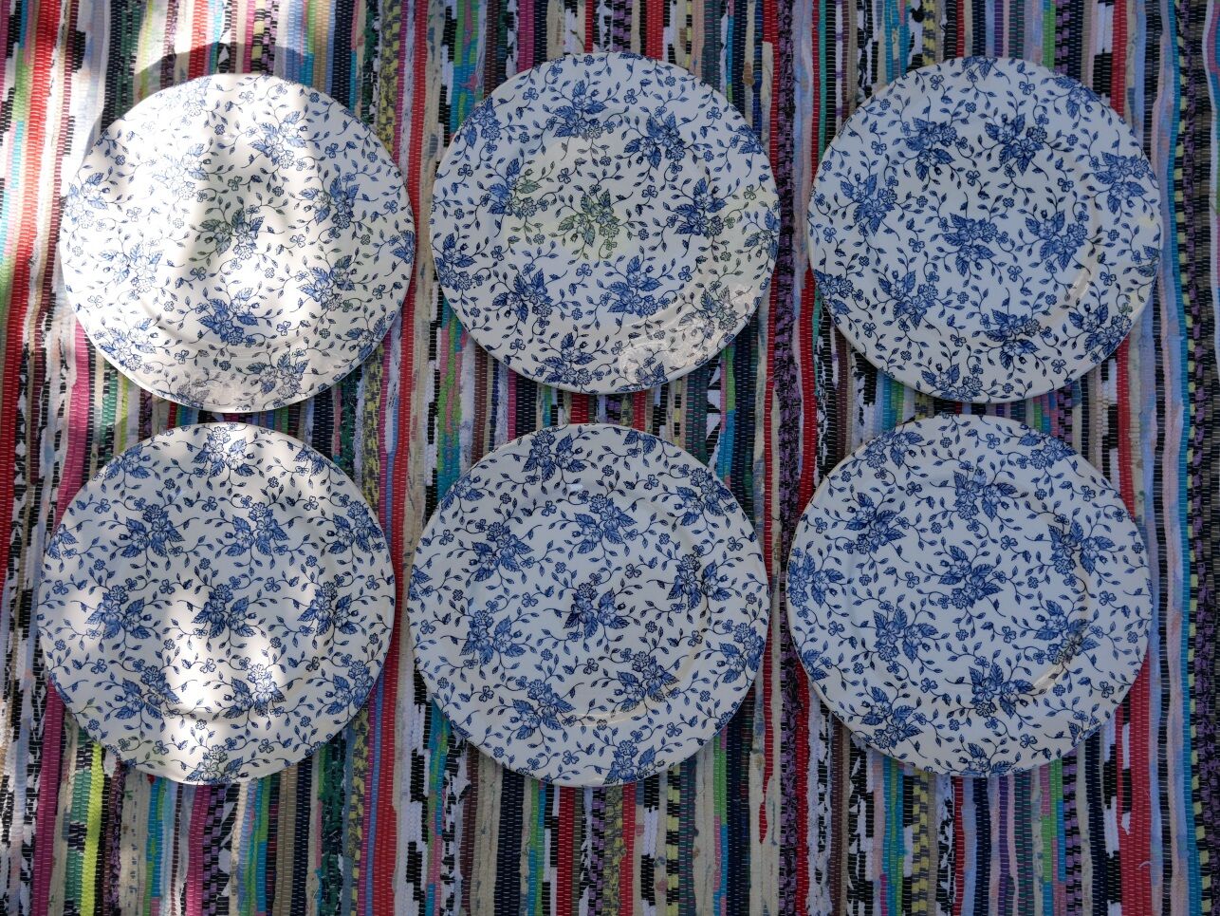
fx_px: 1410
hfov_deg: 46.8
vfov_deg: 36.0
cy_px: 458
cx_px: 610
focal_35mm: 40
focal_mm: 20
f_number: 3.5
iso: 200
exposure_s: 1/500
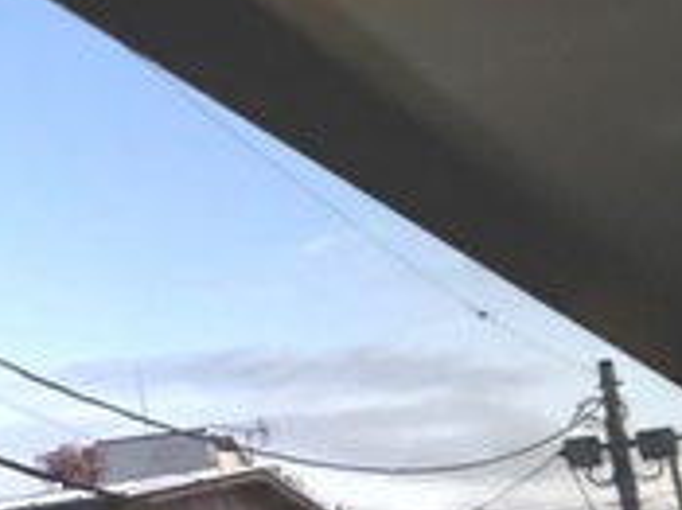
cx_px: -647
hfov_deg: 19.9
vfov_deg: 25.0
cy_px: 492
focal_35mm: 56
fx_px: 1103
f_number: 2.2
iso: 1600
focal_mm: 2.22
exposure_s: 1/25
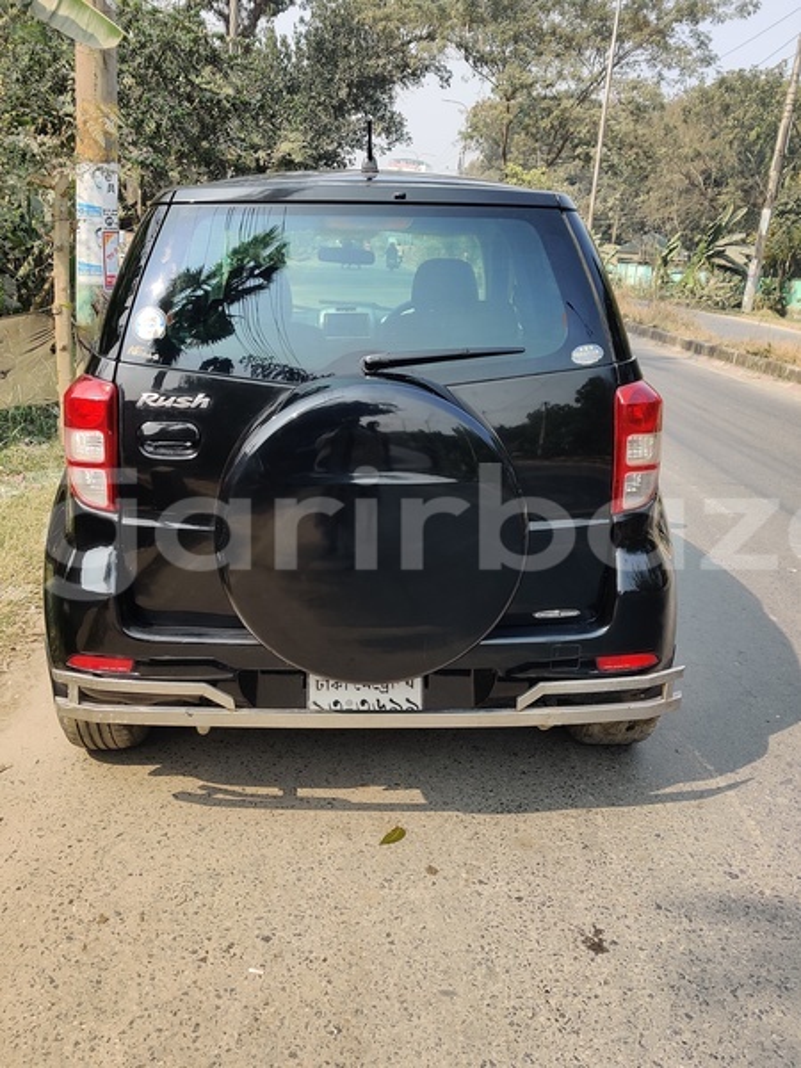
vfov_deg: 65.3
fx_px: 833
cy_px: 534
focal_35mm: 27
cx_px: 400
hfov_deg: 51.4
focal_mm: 4.75
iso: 125
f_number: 1.65
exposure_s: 1/1018
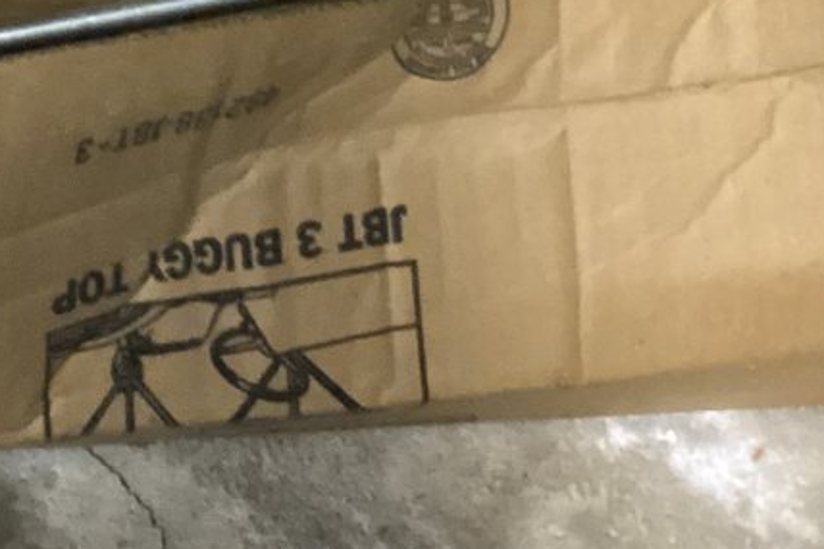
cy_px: -120
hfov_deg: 17.7
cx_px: 105
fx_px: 2608
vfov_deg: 11.7
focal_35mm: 114
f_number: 2.4
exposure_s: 1/30
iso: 800
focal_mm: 3.3
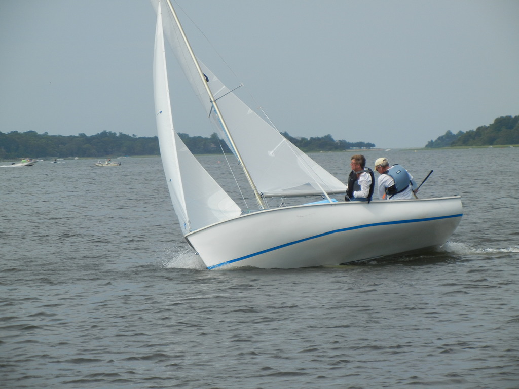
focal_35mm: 174
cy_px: 194
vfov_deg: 8.5
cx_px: 260
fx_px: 2609
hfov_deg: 11.4
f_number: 9.2
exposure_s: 1/318
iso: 160
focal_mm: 31.4
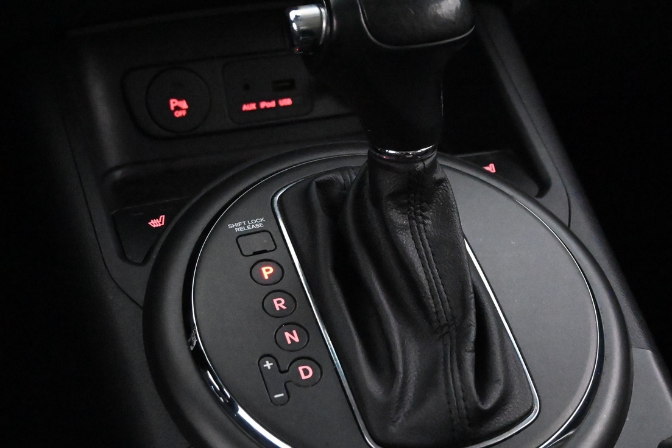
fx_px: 1295
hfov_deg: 29.0
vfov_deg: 19.6
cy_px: 217
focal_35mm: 69
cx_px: 400
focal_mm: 31.5
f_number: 5
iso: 14400
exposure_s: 1/50
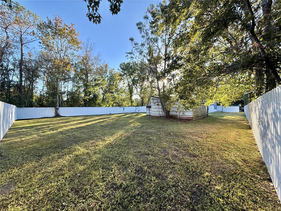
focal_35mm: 14
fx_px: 114
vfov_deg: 85.7
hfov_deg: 102.1
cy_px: 106
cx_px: 140
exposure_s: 1/313
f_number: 2.2
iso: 64
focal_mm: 2.22
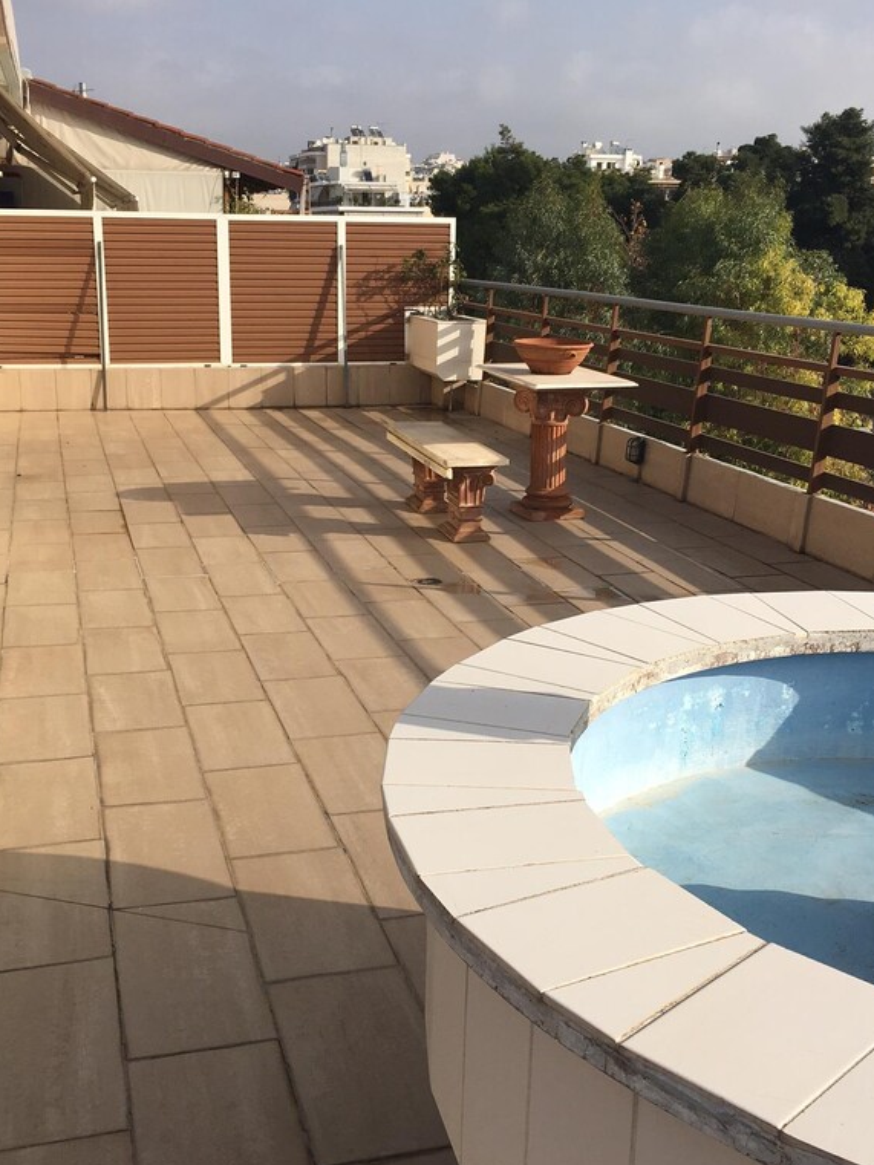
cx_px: 407
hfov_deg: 36.8
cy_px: 609
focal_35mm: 39
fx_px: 1313
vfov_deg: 47.8
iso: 25
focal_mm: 4.15
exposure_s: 1/1832
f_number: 2.2
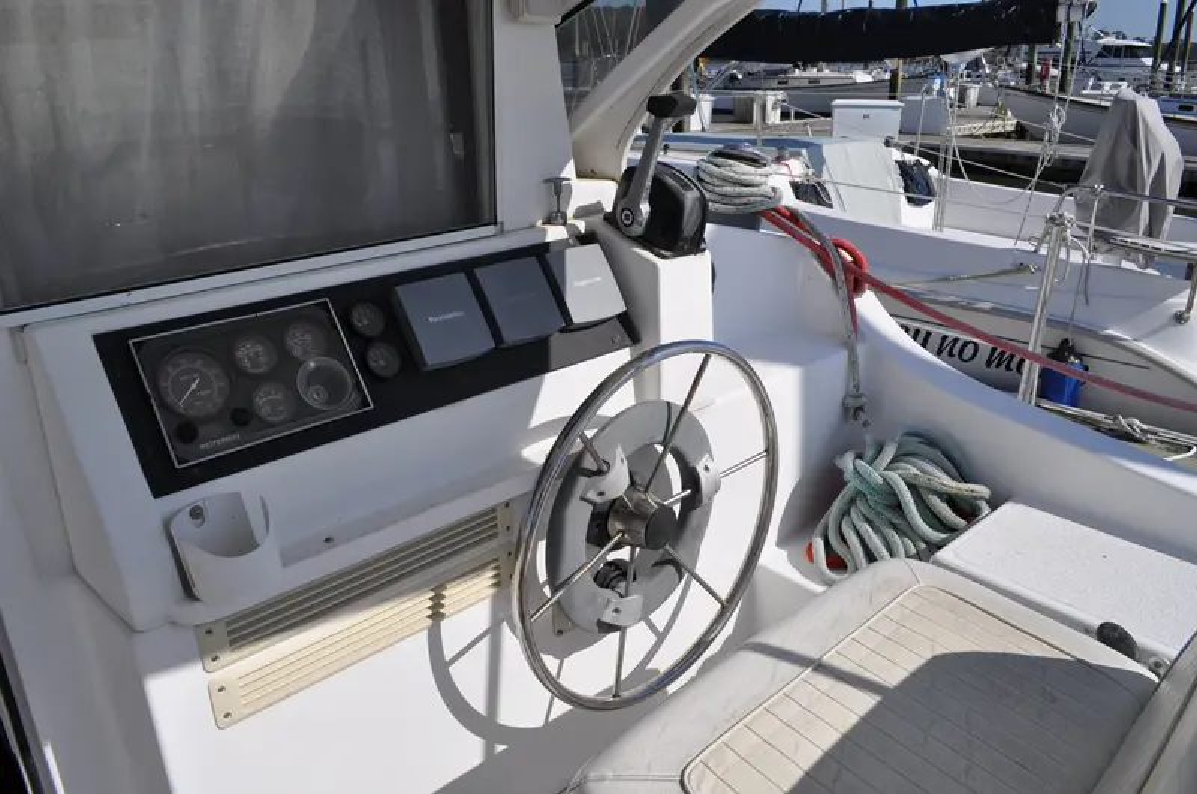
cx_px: 598
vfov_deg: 47.8
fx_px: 896
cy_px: 397
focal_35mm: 27
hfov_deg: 67.5
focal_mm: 18
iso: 200
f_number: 11
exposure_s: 1/500
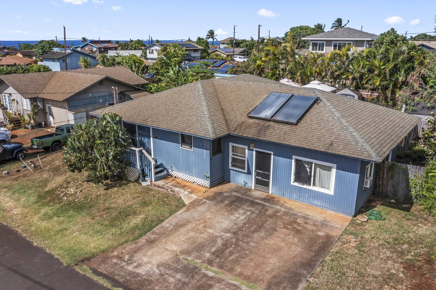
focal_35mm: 29
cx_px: 225
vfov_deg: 44.9
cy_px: 148
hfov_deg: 63.7
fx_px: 351
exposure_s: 1/320
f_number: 10
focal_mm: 10.26
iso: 100
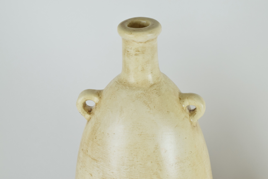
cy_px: 90
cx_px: 134
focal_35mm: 82
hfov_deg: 24.6
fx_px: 614
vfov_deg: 16.6
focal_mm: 55
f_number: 11
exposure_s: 1/125
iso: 800
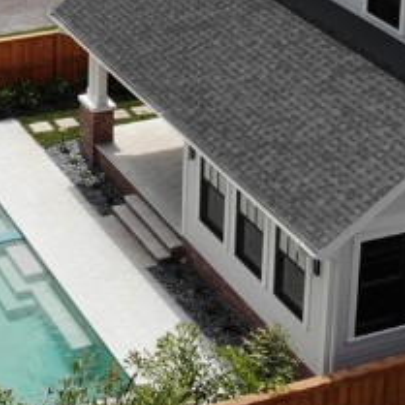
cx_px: 43
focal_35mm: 104
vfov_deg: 15.7
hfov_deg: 16.5
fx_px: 1377
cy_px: -155
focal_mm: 4.5
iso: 100
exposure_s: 1/1141
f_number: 2.8
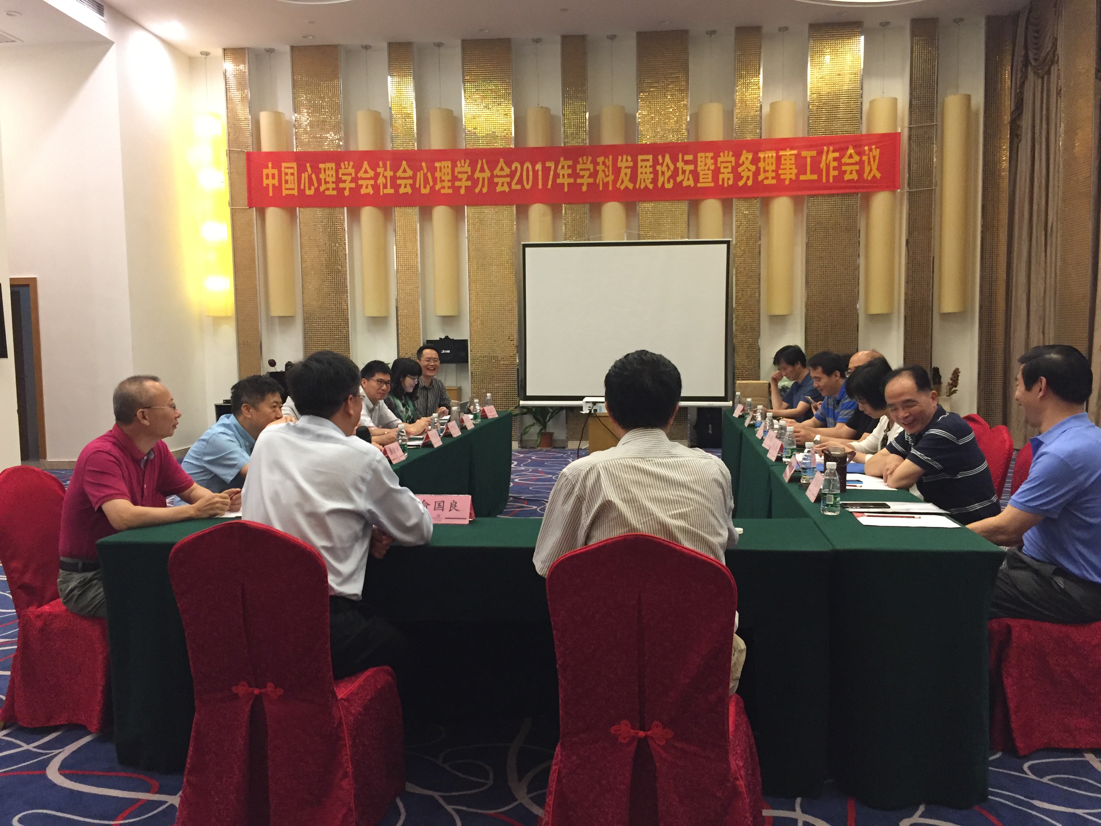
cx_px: 550
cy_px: 413
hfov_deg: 61.7
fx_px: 922
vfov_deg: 48.2
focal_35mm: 29
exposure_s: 1/33
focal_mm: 4.15
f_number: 2.2
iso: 250
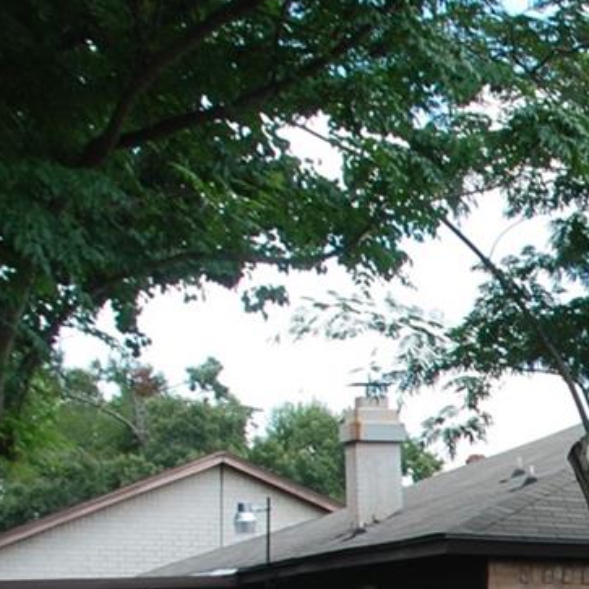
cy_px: 748
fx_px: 2772
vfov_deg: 11.8
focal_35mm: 144
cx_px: 1030
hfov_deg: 11.3
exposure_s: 1/125
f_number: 5.6
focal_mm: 20
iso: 100
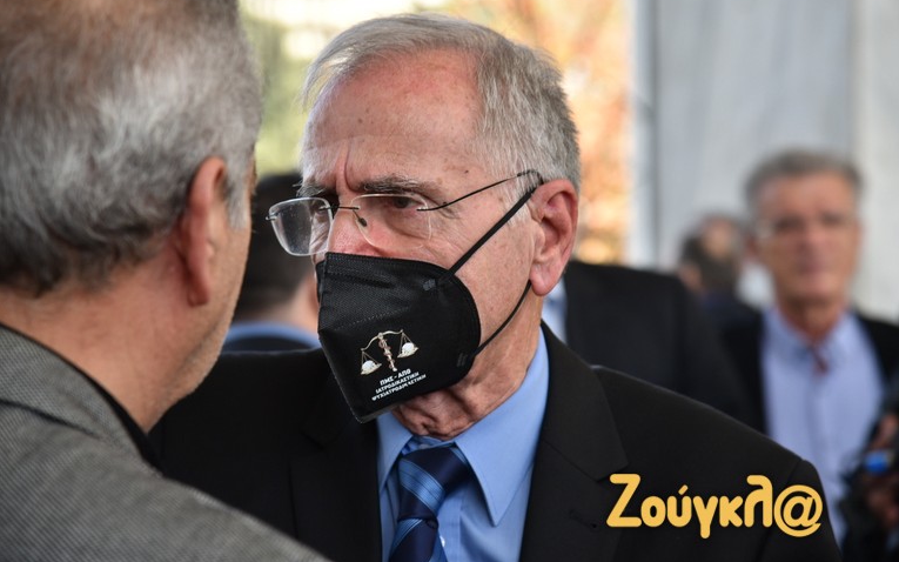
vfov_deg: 10.6
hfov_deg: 17.0
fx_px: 3013
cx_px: 450
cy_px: 265
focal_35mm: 123
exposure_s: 1/320
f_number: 5
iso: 450
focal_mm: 120
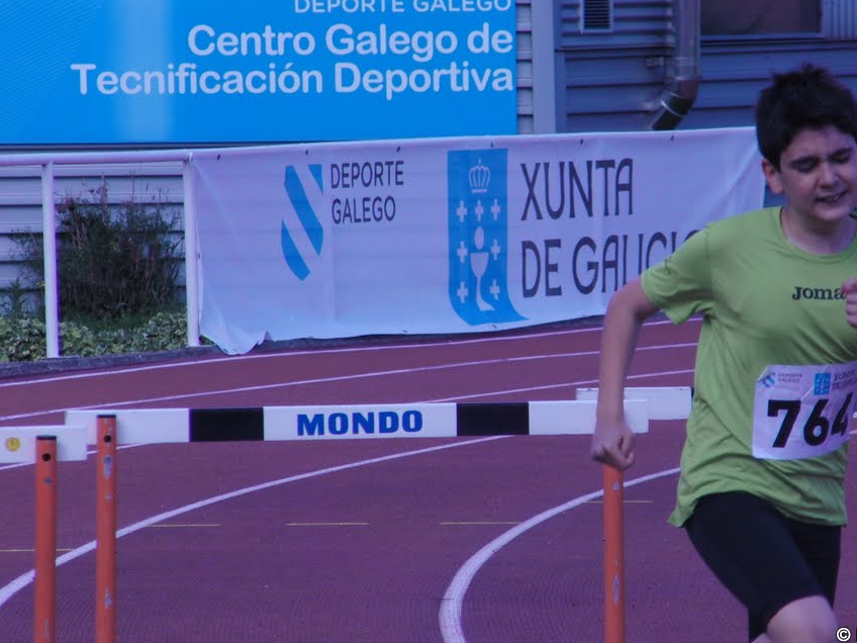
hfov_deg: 5.4
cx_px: 516
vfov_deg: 4.1
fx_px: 9061
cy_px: 277
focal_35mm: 366
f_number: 4.6
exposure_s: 1/640
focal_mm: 53.6
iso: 100
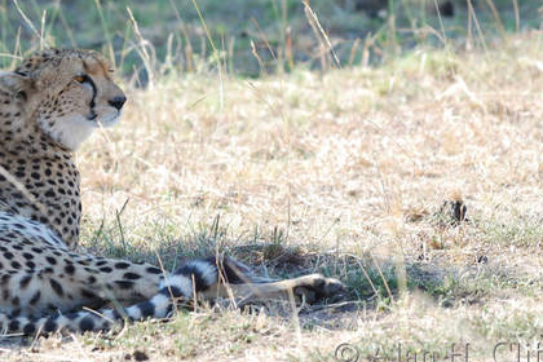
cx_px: 184
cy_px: 83
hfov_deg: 2.3
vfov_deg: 1.5
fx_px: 13589
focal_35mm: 901
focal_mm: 360
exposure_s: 1/400
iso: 450
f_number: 5.6
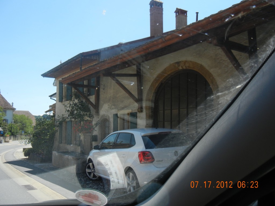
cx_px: 138
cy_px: 103
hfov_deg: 54.0
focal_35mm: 34
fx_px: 270
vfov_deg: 41.8
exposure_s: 1/672
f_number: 3.6
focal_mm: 6.2
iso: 160
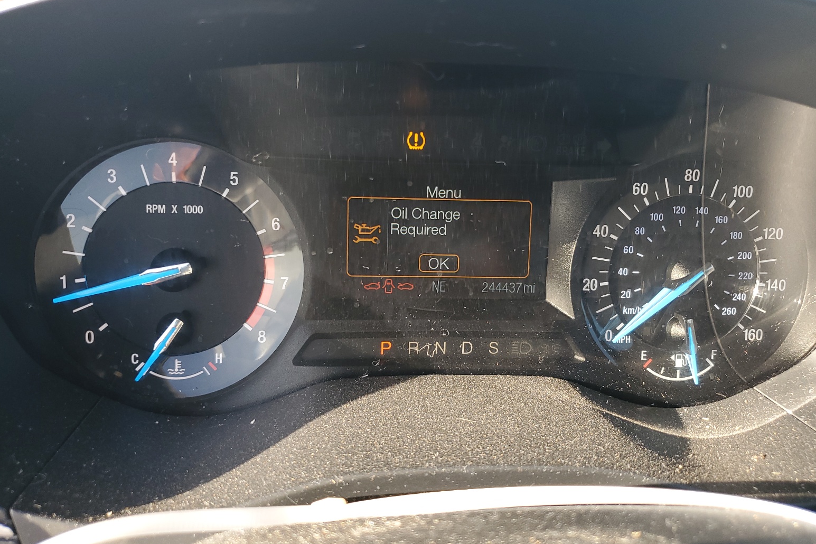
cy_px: 268
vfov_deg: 46.4
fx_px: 635
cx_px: 410
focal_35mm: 28
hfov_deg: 65.5
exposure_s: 1/120
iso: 58
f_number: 1.5
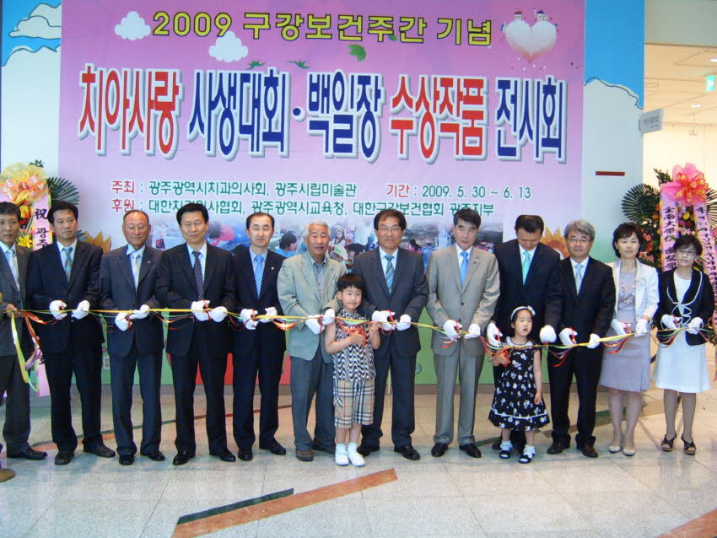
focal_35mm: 37
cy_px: 269
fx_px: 767
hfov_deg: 50.1
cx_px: 358
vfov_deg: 38.7
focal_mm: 6.2
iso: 141
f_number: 2.9
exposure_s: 1/15
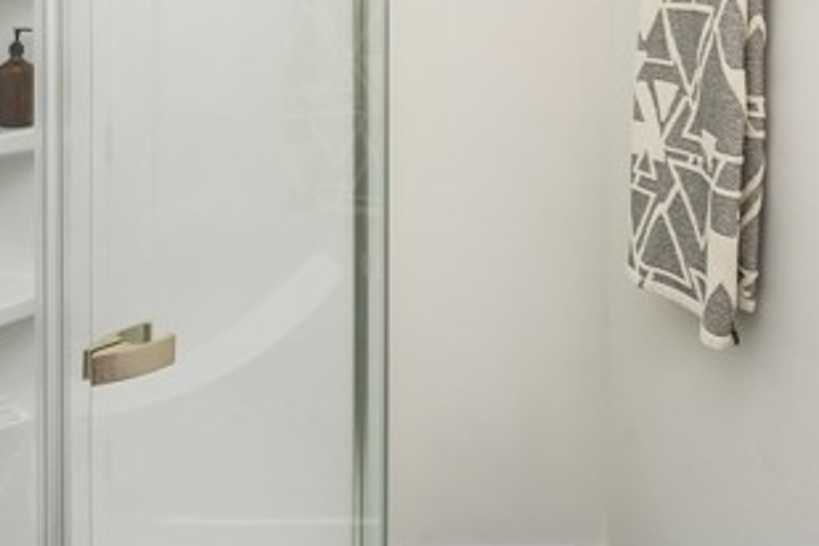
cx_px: 321
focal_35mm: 29
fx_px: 660
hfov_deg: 63.0
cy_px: 62
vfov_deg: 41.6
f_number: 8
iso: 125
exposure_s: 1/250
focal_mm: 14
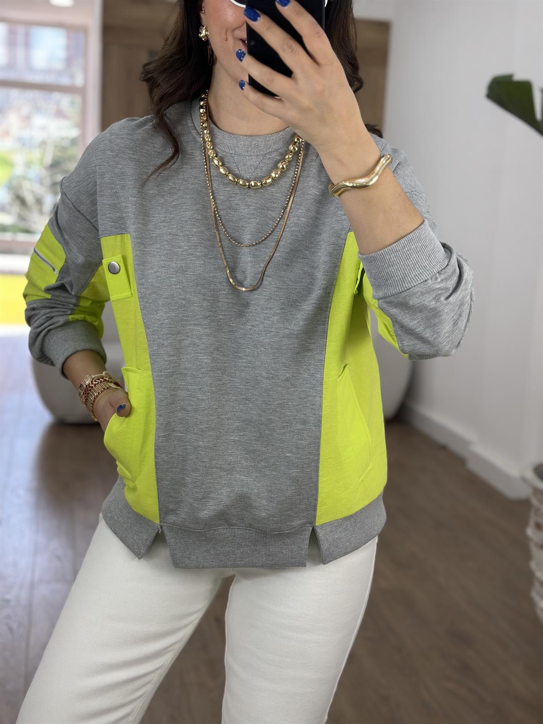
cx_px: 272
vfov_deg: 39.7
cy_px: 362
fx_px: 1004
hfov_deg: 30.3
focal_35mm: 48
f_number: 1.78
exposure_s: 1/221
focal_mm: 6.86
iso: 80
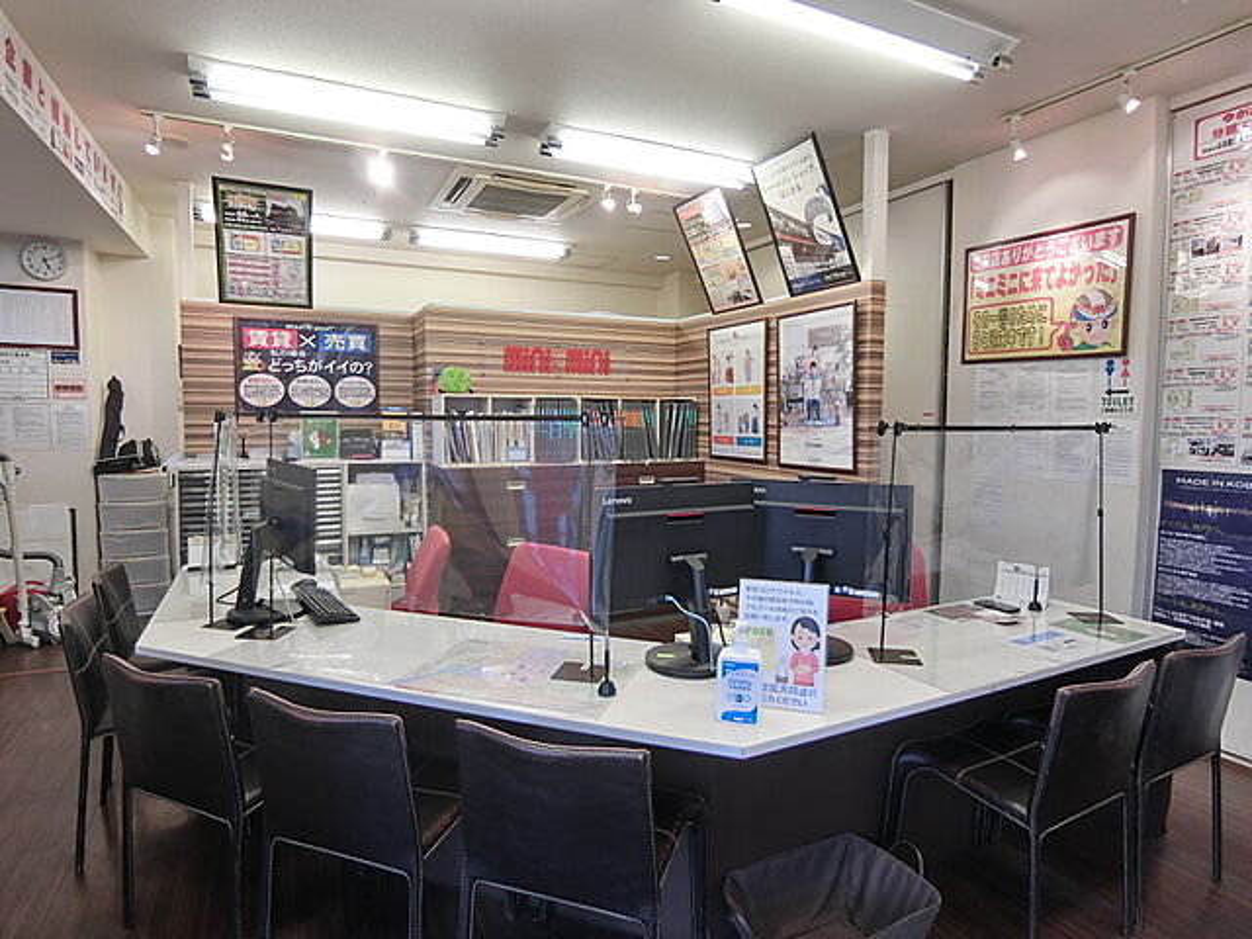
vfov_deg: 68.7
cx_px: 626
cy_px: 470
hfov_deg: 84.7
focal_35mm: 19
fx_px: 687
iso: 125
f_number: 2.7
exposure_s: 1/40
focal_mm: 4.06
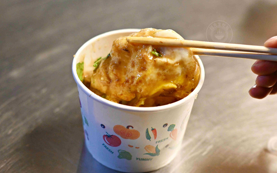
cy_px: 92
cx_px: 139
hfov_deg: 26.8
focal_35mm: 77
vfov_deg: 16.9
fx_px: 581
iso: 3600
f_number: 2.2
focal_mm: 50
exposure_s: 1/200
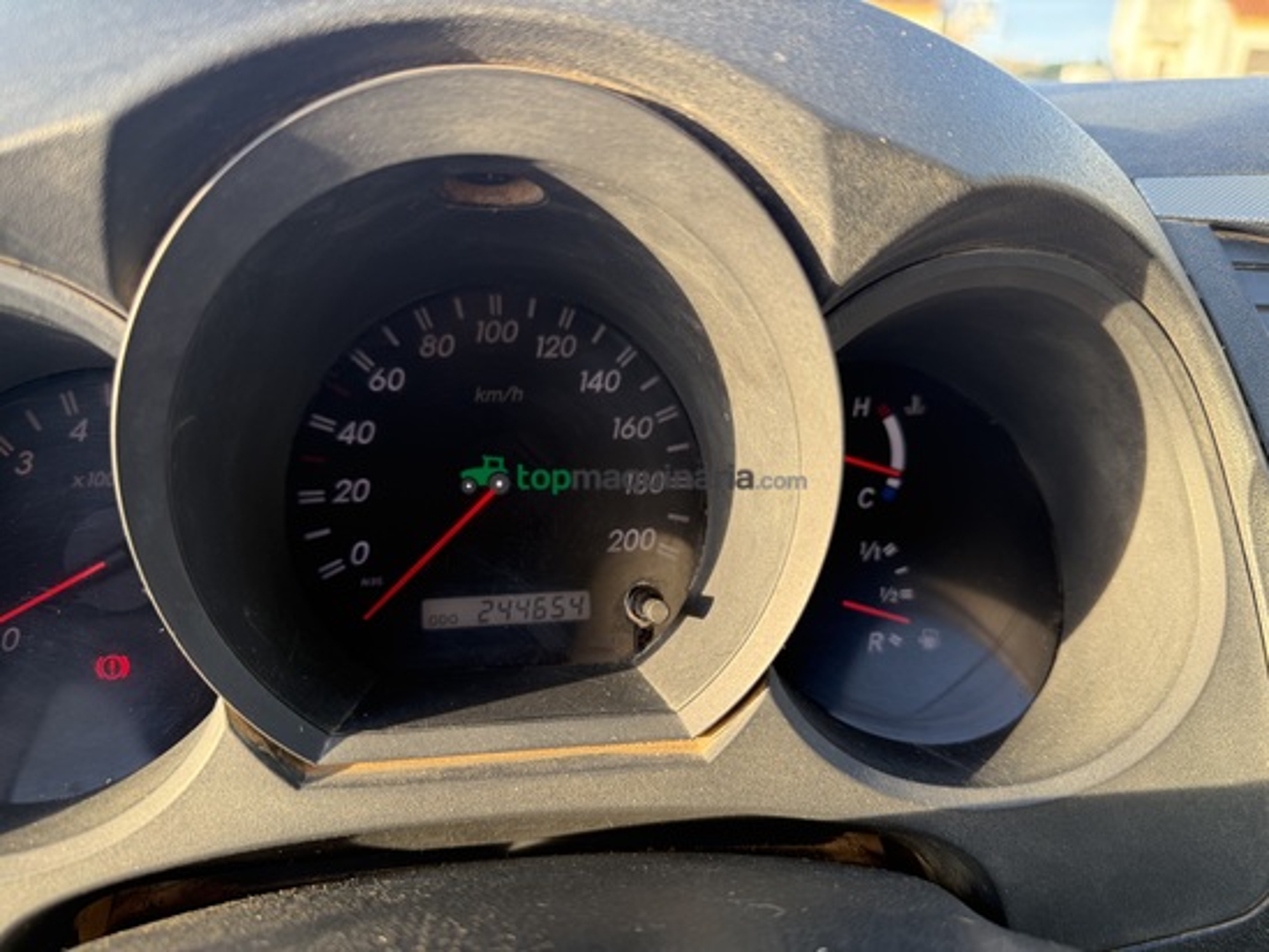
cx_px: 634
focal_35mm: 24
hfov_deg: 71.6
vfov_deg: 56.8
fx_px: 880
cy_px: 476
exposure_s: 1/151
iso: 100
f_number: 1.78
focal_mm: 6.76
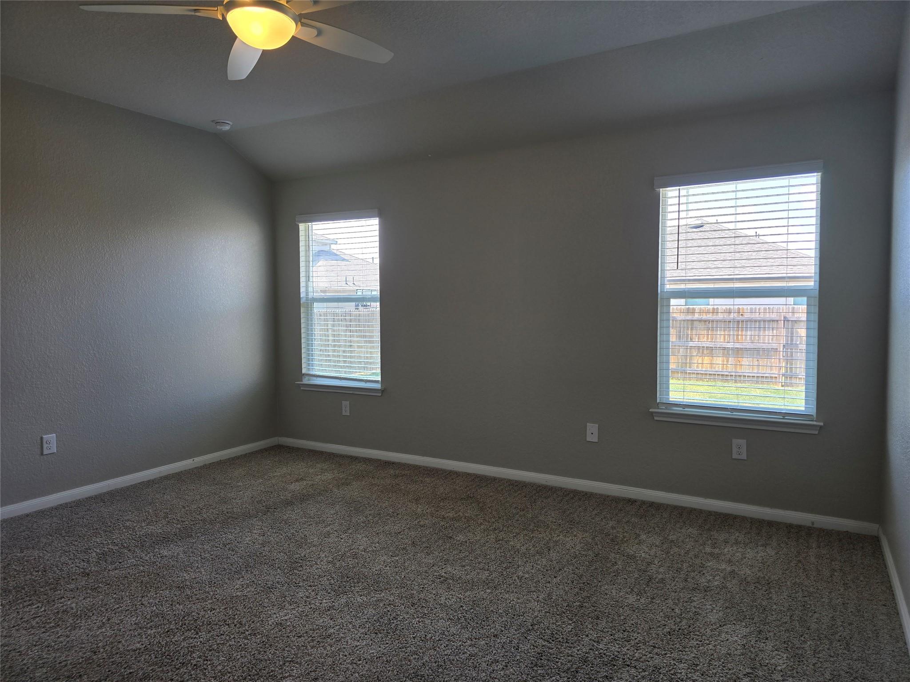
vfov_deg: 58.9
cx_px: 455
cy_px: 341
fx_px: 605
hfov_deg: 73.9
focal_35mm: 23
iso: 40
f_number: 1.7
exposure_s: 1/120
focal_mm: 6.3
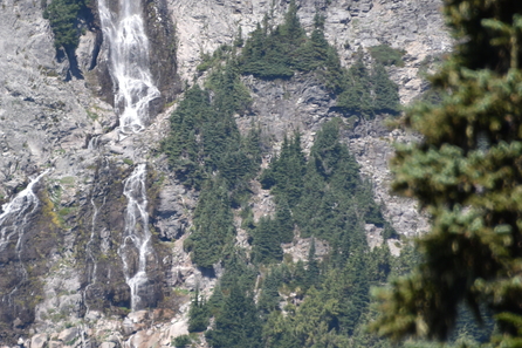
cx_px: 99
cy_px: 128
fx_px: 12494
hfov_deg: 2.4
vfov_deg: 1.6
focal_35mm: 862
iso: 200
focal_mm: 300
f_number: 5.6
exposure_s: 1/640
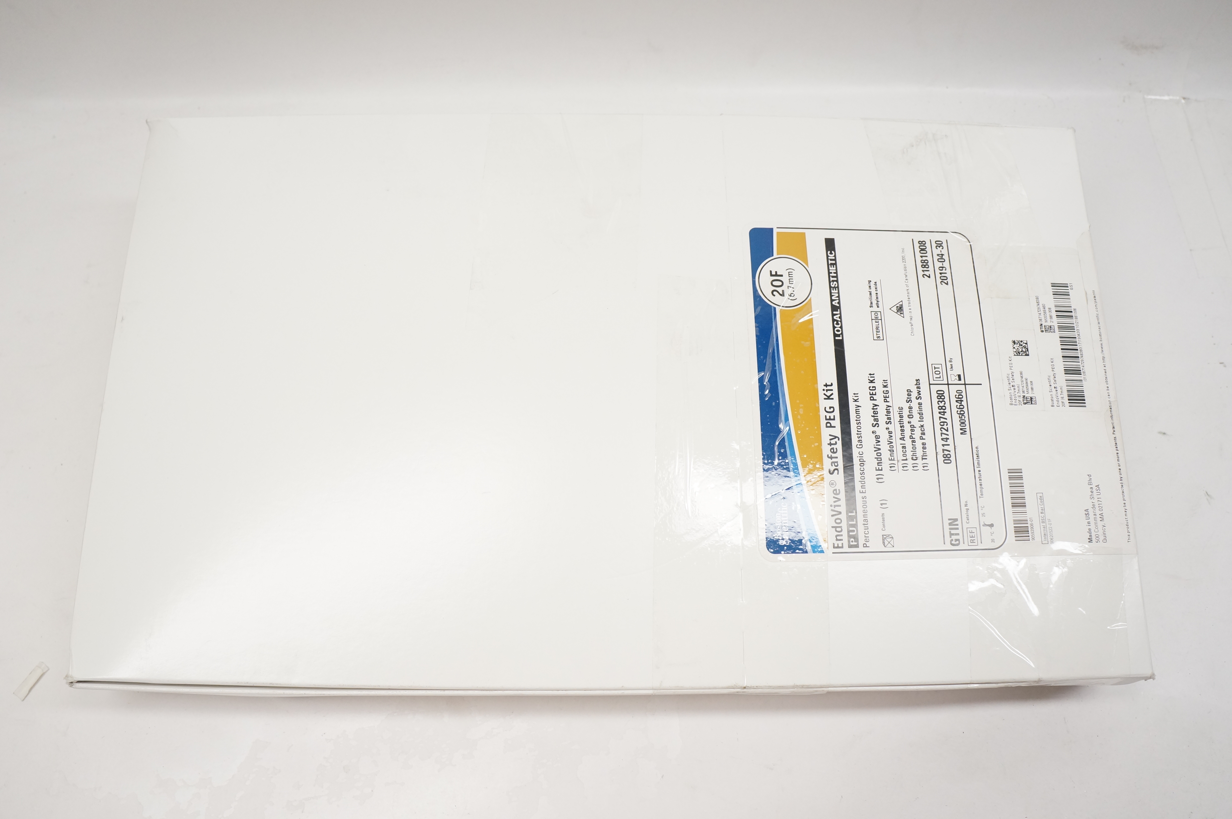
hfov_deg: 67.4
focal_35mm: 27
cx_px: 616
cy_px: 410
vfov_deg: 47.8
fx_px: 923
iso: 800
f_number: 5.6
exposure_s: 1/200
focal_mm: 18
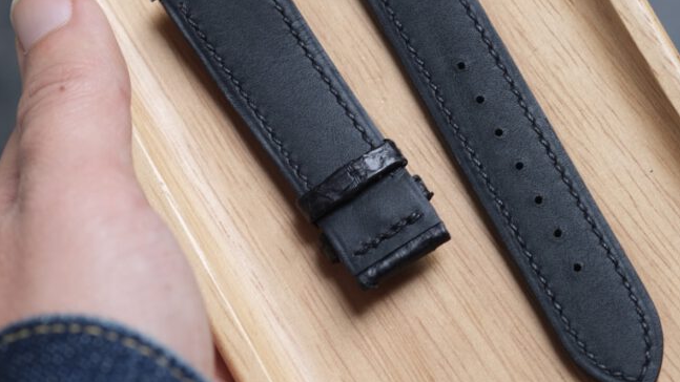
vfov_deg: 8.5
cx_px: 339
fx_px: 2560
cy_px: 157
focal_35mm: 142
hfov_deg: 15.1
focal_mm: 60
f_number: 4.5
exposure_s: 1/80
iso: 160
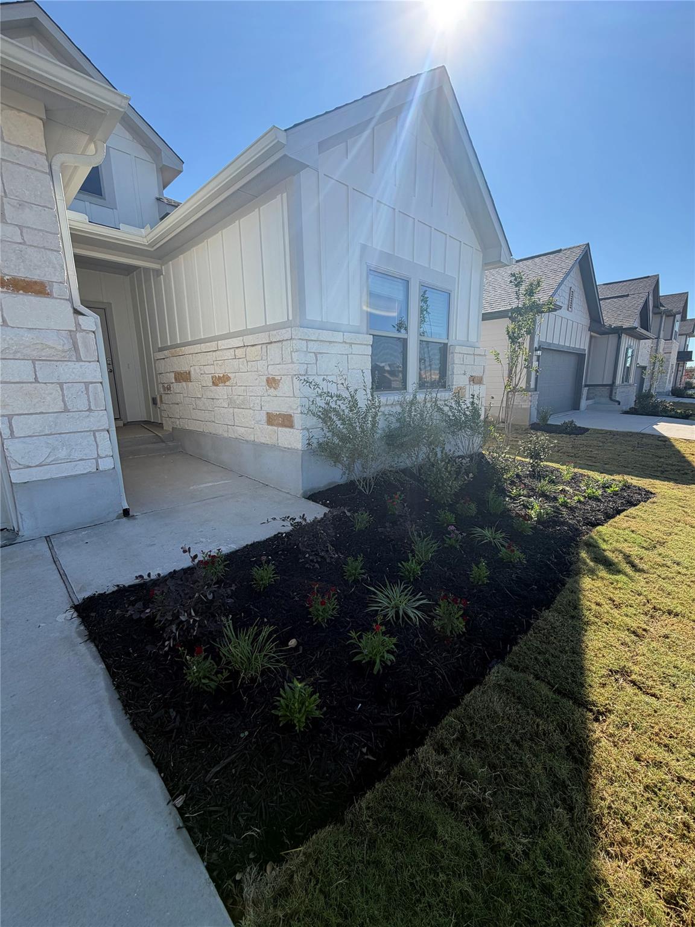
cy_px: 464
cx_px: 348
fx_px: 375
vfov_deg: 102.1
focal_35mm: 14
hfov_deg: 85.7
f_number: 2.2
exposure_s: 1/770
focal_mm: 2.22
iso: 32
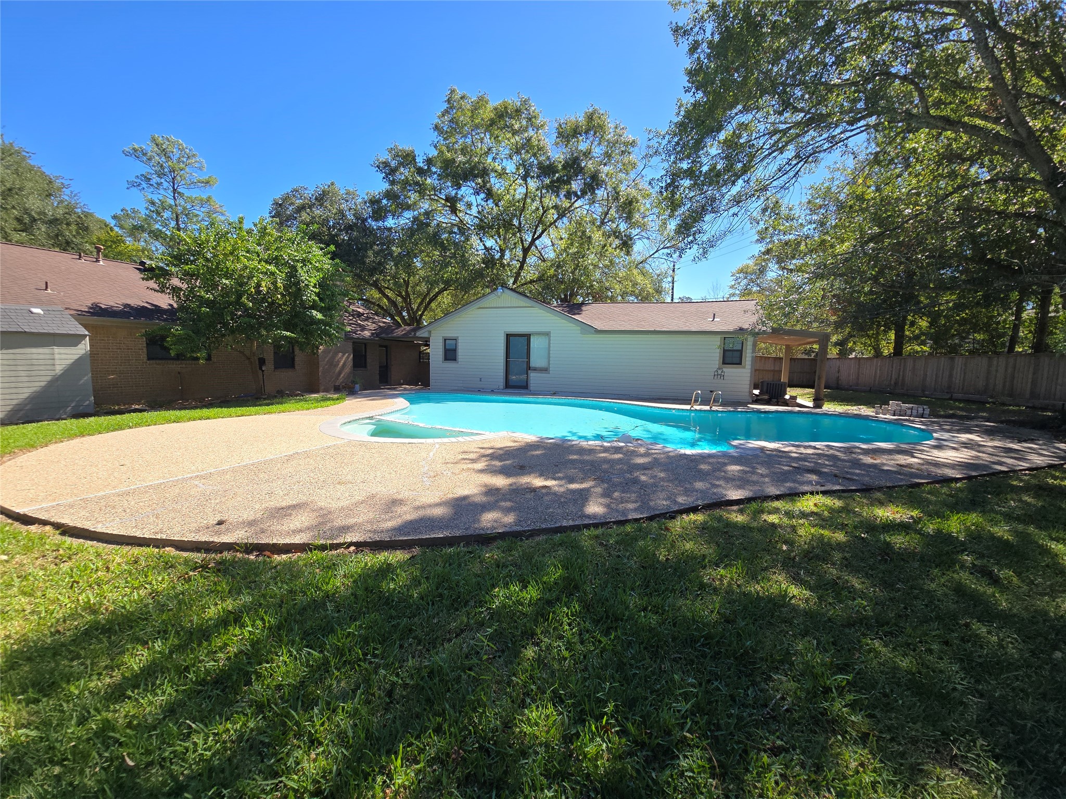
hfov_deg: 106.2
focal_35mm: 13
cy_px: 400
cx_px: 533
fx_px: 400
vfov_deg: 89.9
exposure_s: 1/1076
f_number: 2.2
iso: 50
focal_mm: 2.2
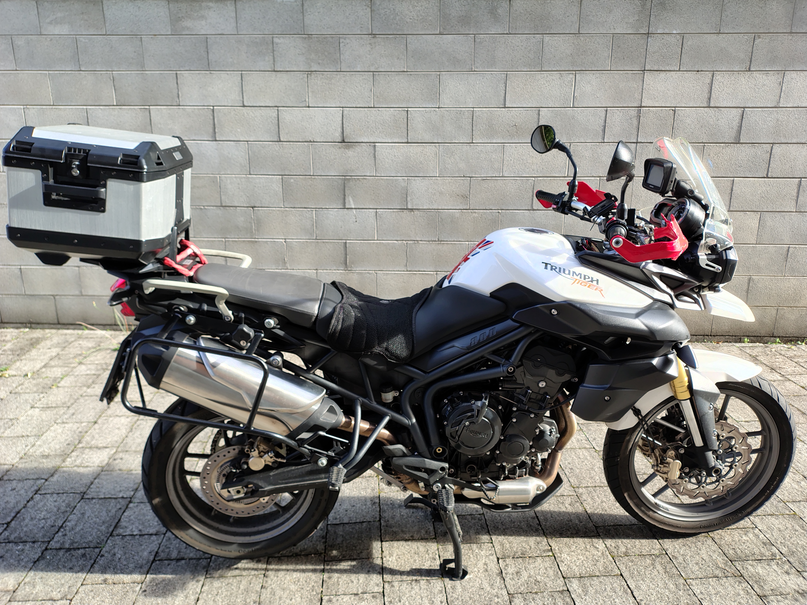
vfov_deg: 54.9
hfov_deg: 69.4
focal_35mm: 25
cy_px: 302
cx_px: 404
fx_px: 583
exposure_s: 1/226
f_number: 1.7
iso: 143
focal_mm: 4.71
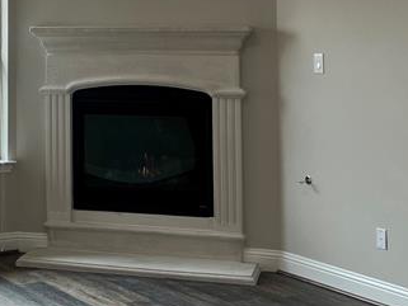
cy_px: 28
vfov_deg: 17.5
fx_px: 979
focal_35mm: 83
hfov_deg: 22.6
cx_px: -4
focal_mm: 5.7
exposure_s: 1/133
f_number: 1.5
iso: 40
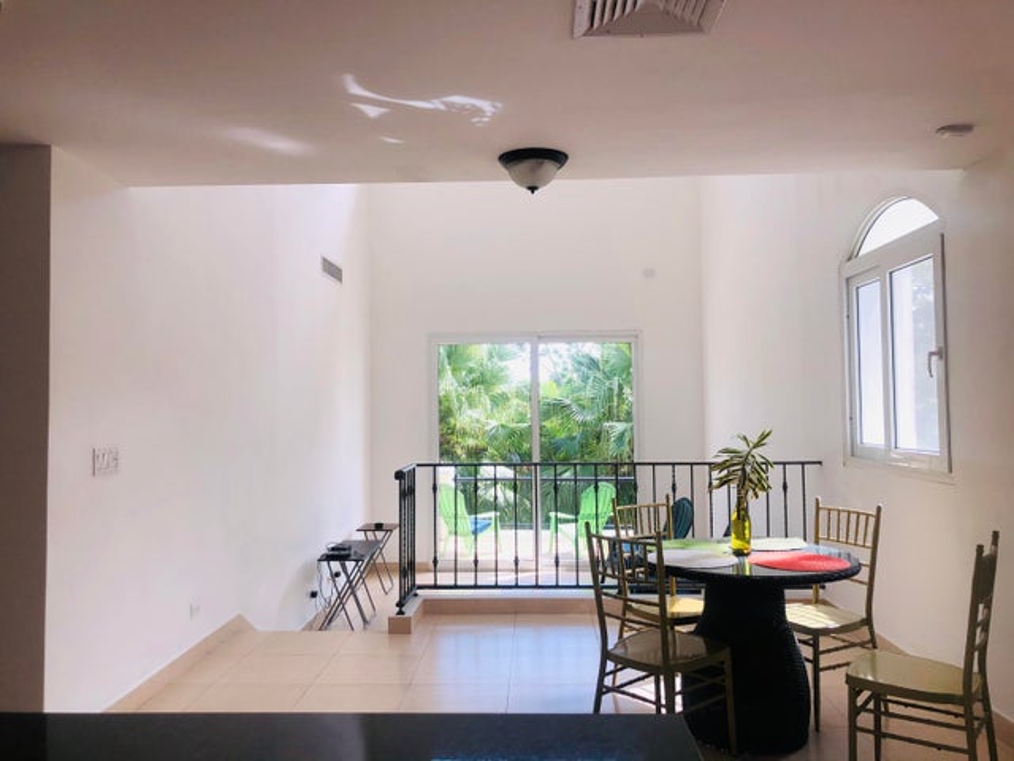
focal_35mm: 28
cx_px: 507
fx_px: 820
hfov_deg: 63.4
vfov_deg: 49.7
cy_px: 380
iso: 20
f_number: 1.8
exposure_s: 1/422
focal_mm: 3.99
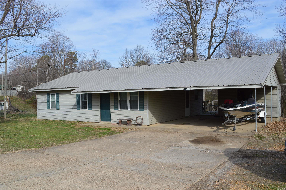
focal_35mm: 33
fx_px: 262
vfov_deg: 39.9
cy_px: 95
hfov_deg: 57.3
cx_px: 143
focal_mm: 22
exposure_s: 1/250
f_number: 8
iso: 100
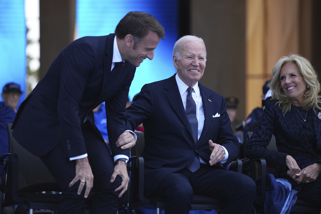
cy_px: 107
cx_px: 160
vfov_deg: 7.2
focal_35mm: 192
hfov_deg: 10.7
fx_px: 1712
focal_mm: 192
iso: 500
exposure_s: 1/1000
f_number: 4
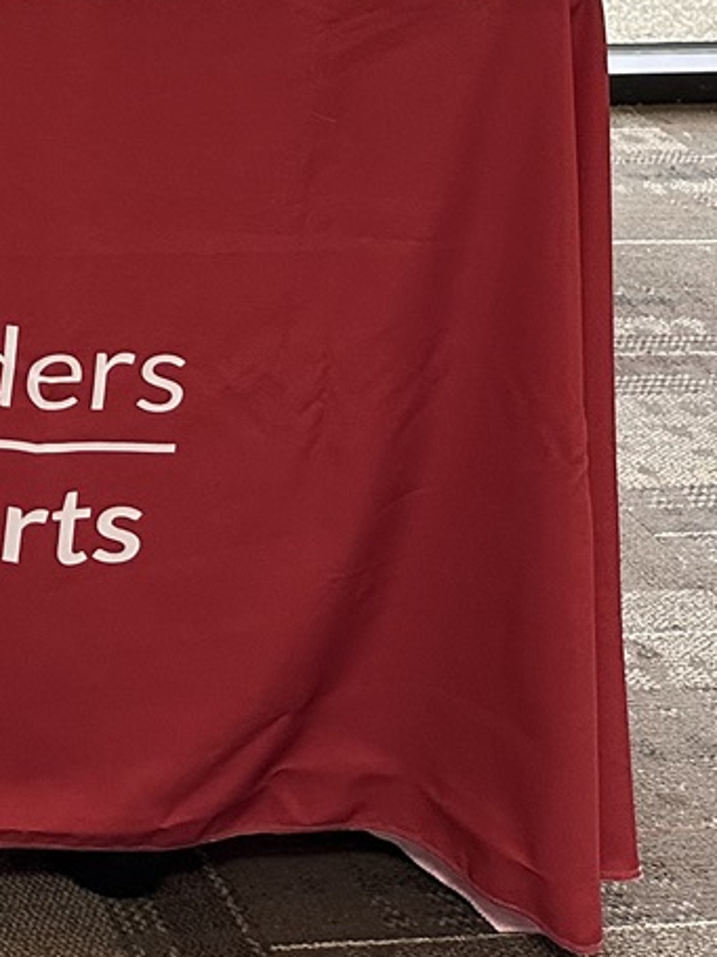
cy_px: -268
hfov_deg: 15.1
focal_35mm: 85
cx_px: -574
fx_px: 2349
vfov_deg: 21.0
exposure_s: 1/86
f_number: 1.78
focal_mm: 6.86
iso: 250
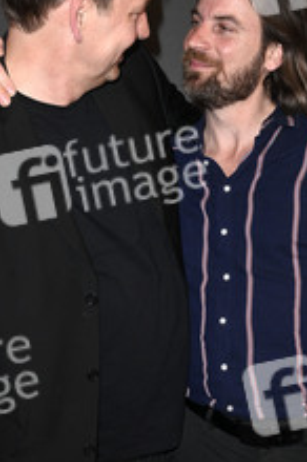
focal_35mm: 91
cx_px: 160
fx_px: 1168
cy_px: 281
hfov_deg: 15.0
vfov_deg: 22.4
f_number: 6.3
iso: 1000
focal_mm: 50
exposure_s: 1/250
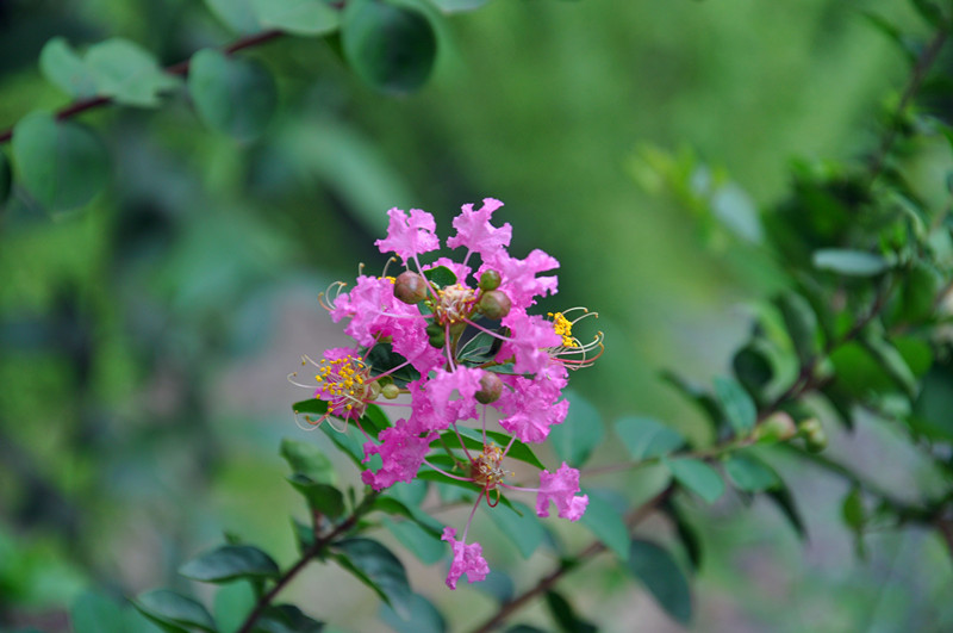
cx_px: 476
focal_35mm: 158
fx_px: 4163
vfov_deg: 8.7
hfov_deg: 13.1
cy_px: 316
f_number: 5.6
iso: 250
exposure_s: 1/125
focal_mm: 105
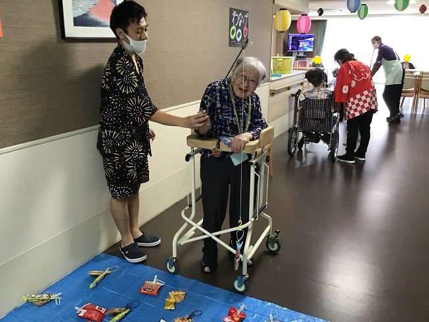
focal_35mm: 31
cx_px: 214
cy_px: 161
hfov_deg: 58.3
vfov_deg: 45.5
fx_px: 384
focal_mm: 3.3
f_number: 2.4
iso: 80
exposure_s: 1/30
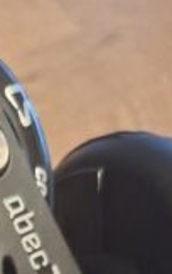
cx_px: -248
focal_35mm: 120
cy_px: 637
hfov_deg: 9.6
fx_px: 899
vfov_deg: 13.4
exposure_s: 1/24
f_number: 1.8
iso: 640
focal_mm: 5.54
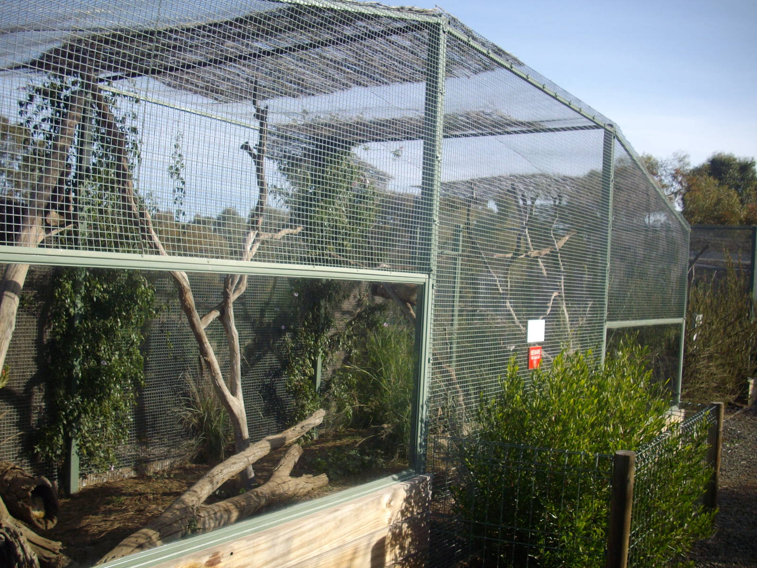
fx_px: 809
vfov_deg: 38.7
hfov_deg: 50.1
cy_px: 284
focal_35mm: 37
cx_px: 378
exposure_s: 1/160
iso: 80
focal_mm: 6.2
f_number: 5.6
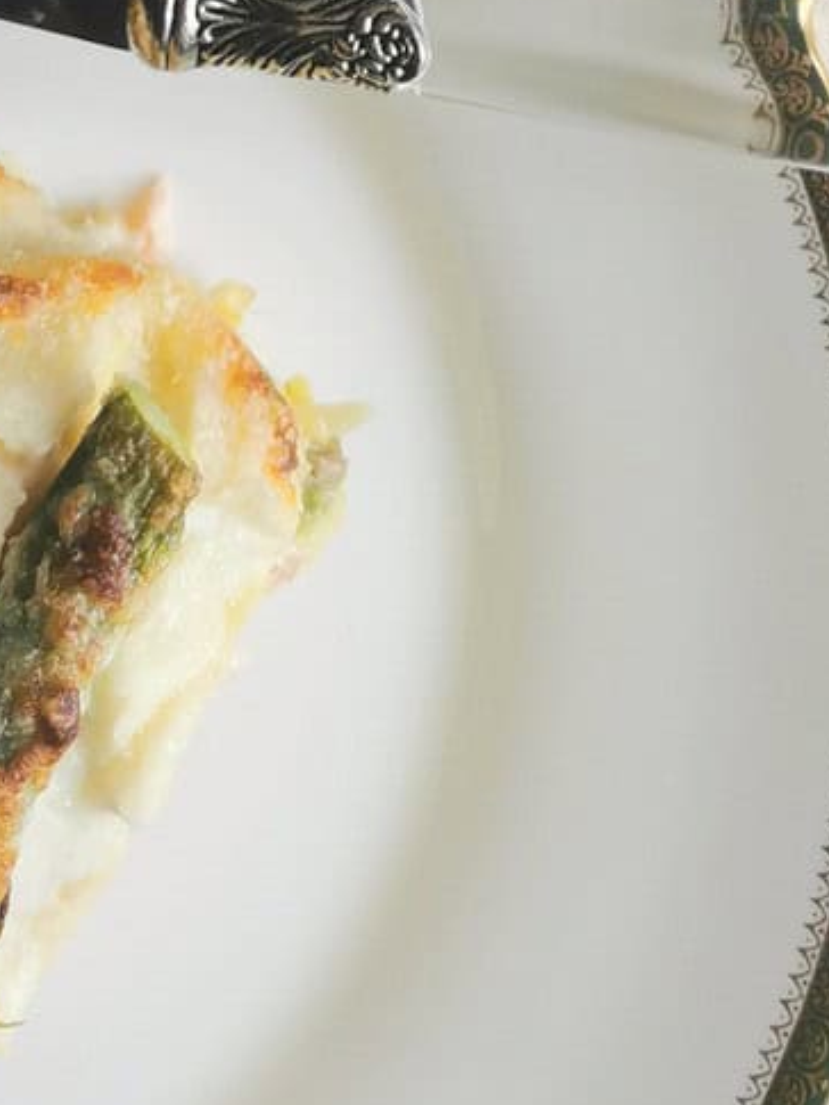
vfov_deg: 19.3
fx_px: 2841
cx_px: 387
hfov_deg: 16.6
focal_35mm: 89
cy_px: -542
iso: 80
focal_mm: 5.6
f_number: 1.6
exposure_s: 1/100
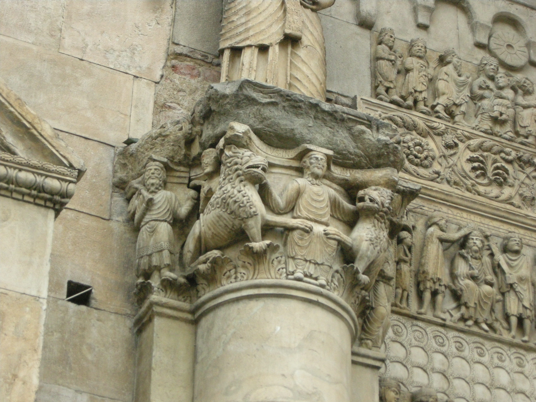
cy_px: 201
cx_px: 268
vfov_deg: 12.7
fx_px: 1812
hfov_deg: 16.8
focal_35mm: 117
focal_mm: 24.5
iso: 400
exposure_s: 1/46
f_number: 5.1
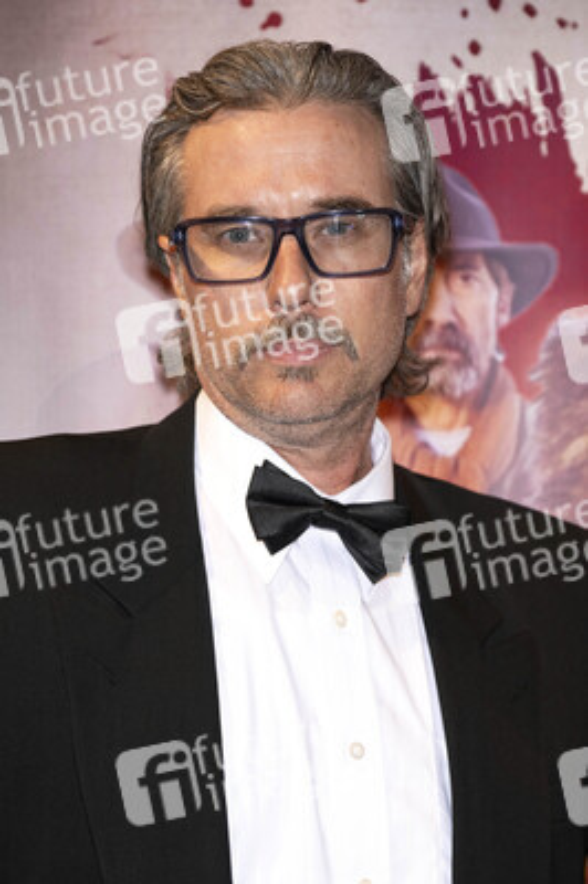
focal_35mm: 96
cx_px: 294
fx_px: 2356
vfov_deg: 21.3
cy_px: 442
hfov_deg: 14.2
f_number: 5
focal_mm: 96
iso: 800
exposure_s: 1/200
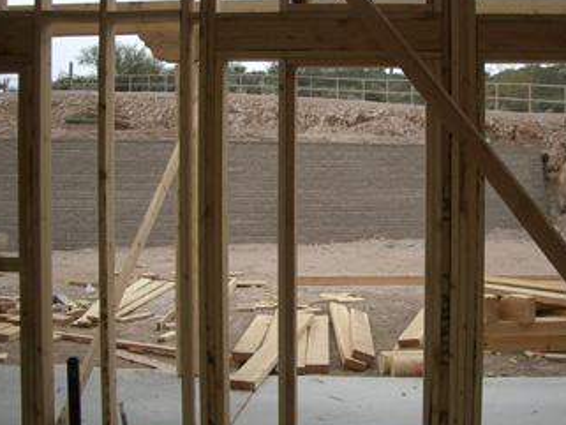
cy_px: 175
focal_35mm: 49
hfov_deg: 38.7
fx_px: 801
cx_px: 349
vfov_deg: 29.6
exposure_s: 1/320
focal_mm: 5.8
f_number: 2.6
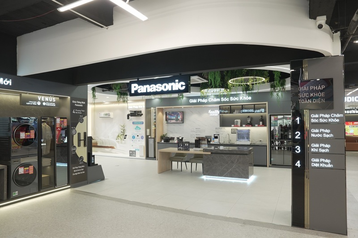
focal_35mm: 24
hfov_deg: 73.8
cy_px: 119
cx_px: 179
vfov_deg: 53.1
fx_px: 239
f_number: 4
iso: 800
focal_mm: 24
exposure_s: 1/160
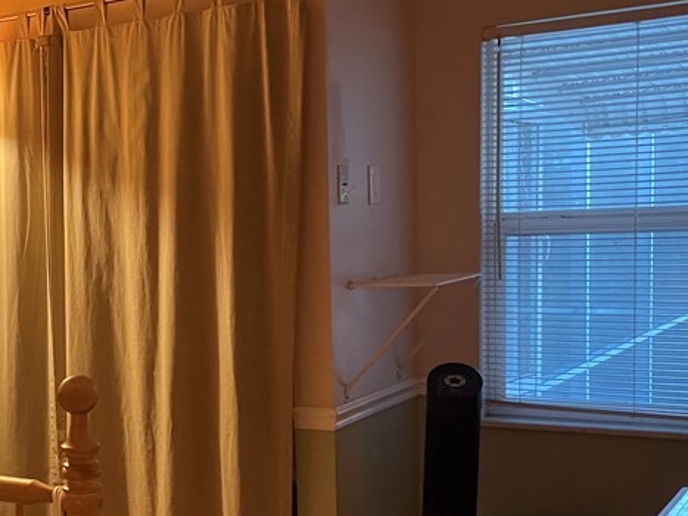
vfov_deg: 25.4
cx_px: 106
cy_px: 367
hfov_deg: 32.5
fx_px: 1133
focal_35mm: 57
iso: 400
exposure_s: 1/40
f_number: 1.6
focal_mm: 4.2
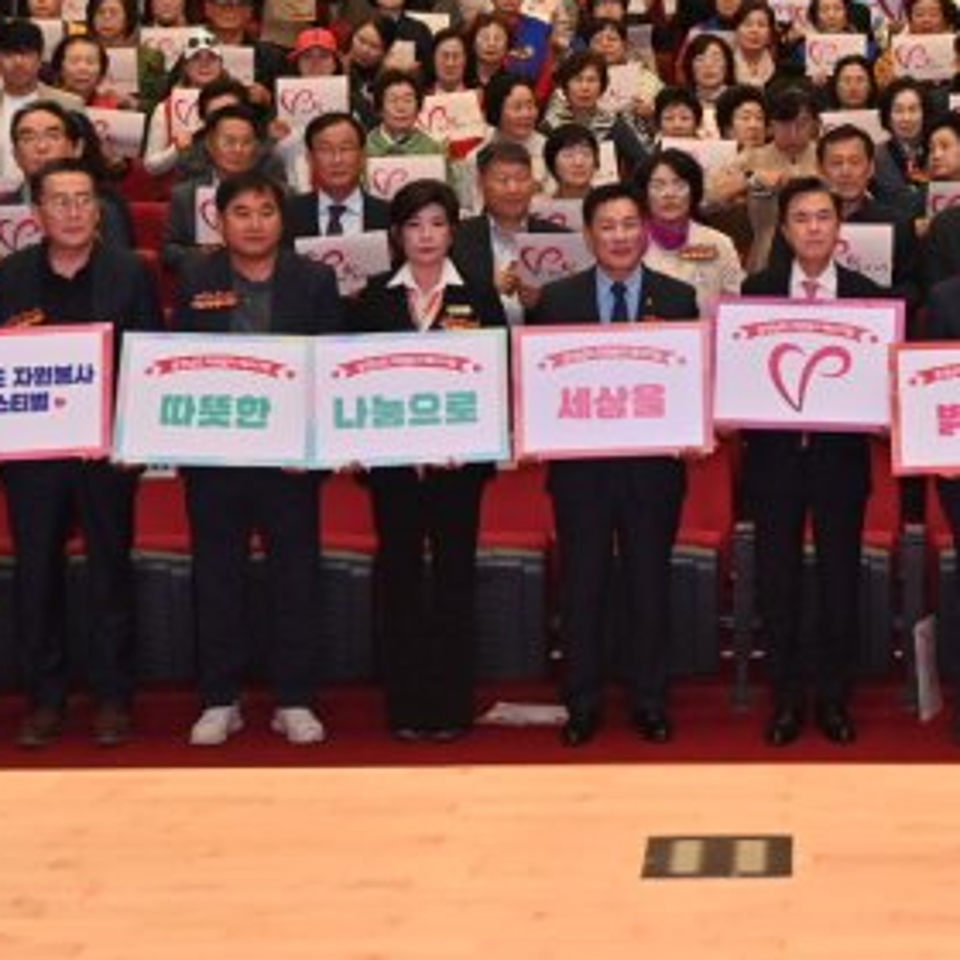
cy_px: 98
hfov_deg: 16.8
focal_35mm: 102
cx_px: 885
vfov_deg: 16.8
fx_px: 3200
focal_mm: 42
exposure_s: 1/200
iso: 800
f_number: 3.5
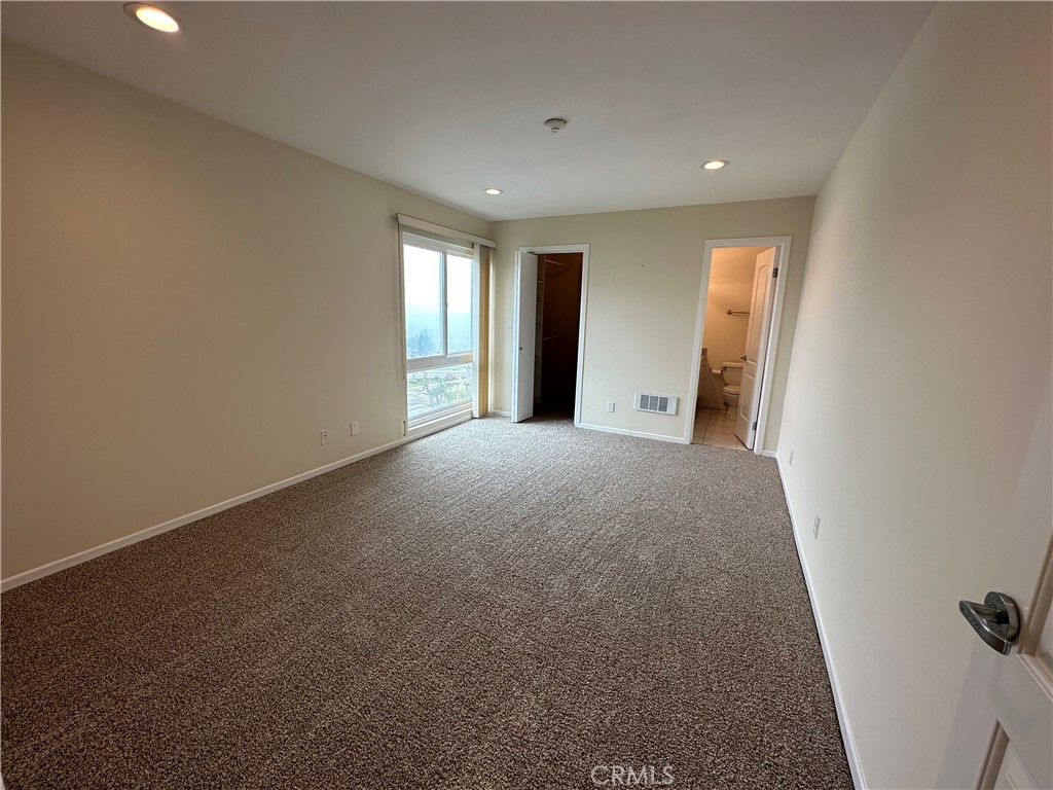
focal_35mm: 14
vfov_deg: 85.7
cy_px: 395
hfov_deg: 102.1
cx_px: 526
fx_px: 426
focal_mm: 2.22
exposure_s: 1/151
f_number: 2.2
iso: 40
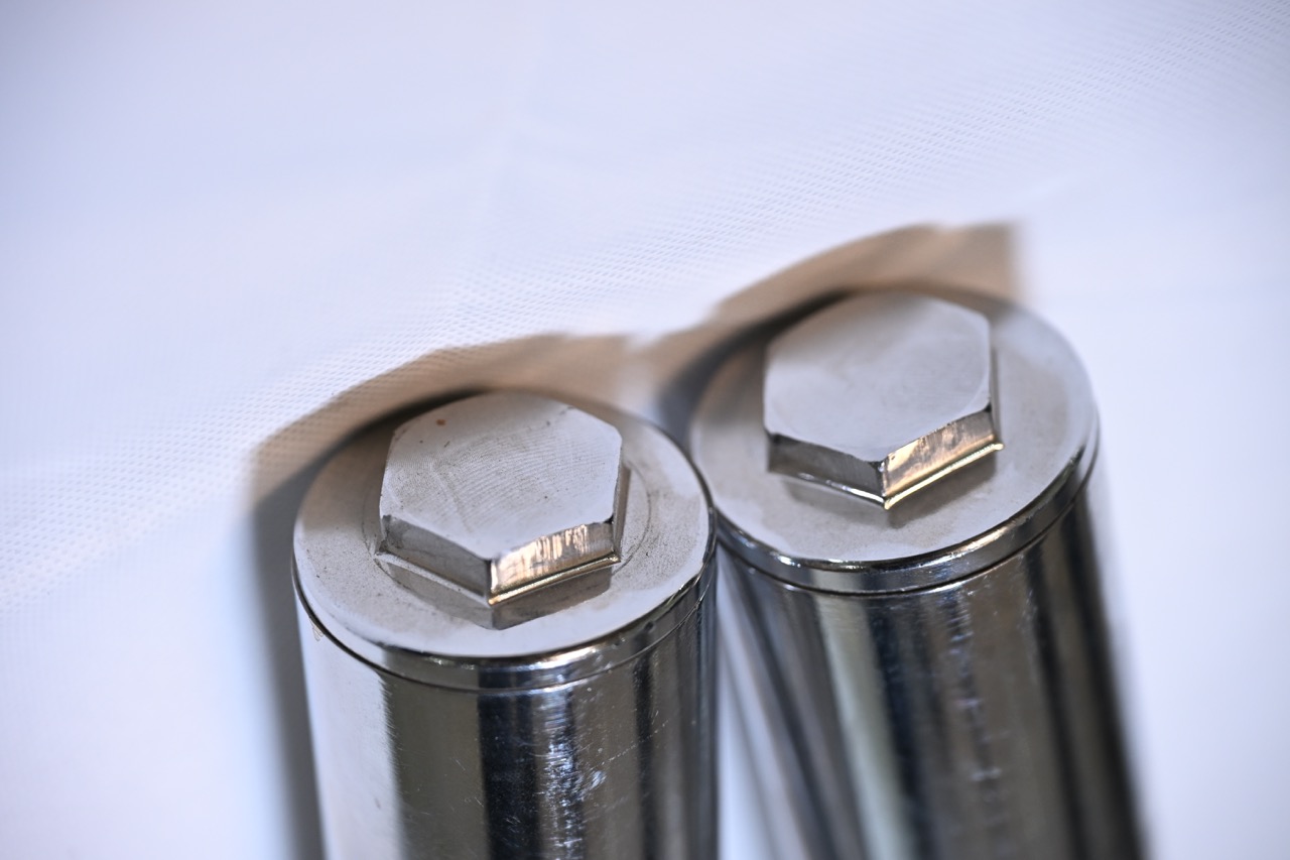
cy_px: 430
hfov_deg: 21.5
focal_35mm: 95
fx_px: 3403
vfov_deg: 14.4
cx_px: 645
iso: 1000
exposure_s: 1/125
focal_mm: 95
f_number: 4
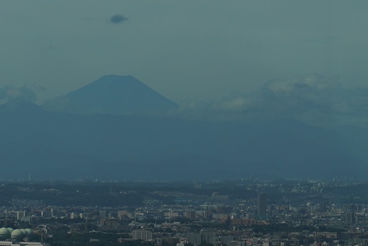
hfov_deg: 6.9
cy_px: 218
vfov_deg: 4.6
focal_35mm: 300
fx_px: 3067
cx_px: 128
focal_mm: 70
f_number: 8
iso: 100
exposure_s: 1/400
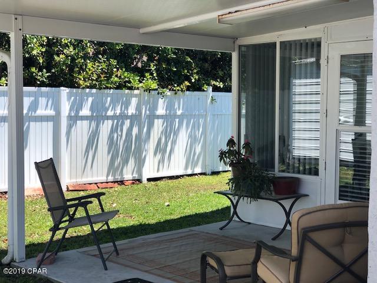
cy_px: 142
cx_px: 188
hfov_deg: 33.8
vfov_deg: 25.7
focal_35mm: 57
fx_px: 621
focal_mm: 6.6
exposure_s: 1/242
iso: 20
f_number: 2.8
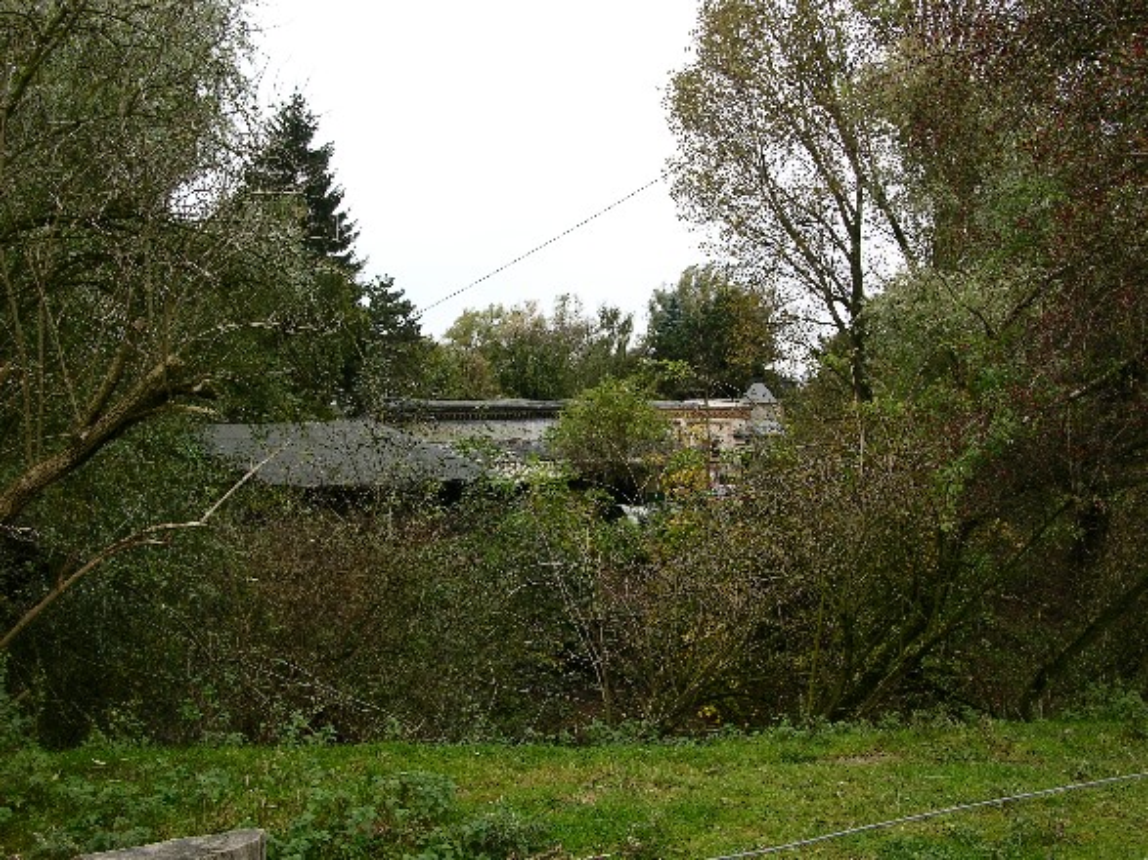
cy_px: 430
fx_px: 1160
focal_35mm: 35
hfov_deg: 52.6
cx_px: 574
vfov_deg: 40.7
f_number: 5
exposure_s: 1/57.3
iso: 50
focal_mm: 8.9
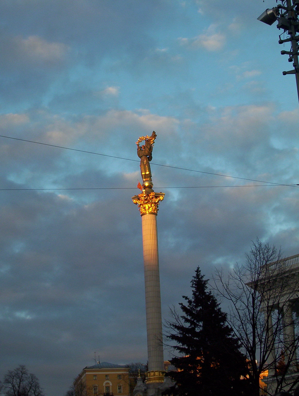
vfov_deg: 24.1
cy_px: 198
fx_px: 929
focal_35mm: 81
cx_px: 150
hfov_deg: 18.3
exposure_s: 1/251
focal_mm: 10.76
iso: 100
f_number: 3.62
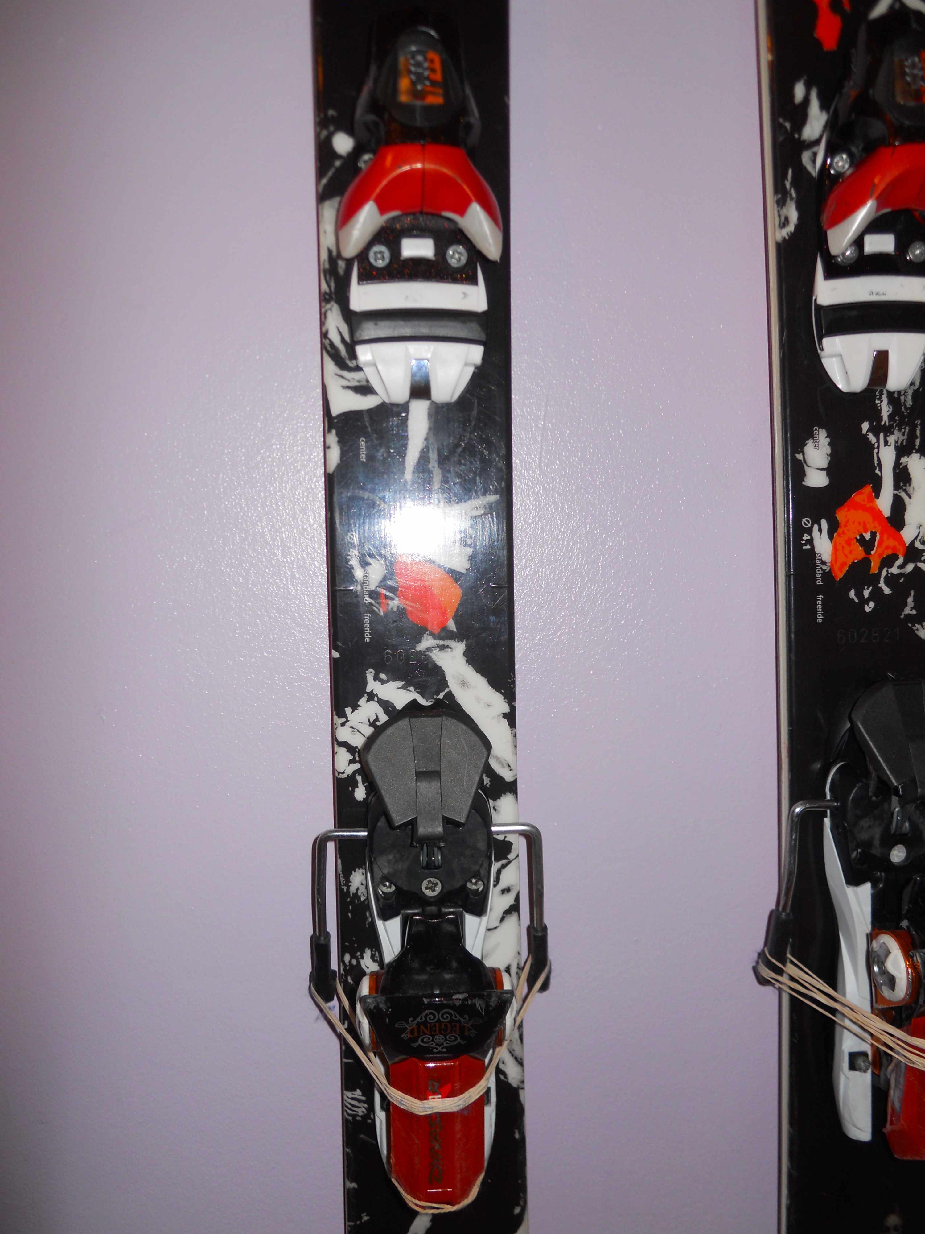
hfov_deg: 49.7
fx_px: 998
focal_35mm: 28
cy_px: 617
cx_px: 462
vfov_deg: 63.4
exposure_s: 1/25
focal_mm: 5
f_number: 2.7
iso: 80
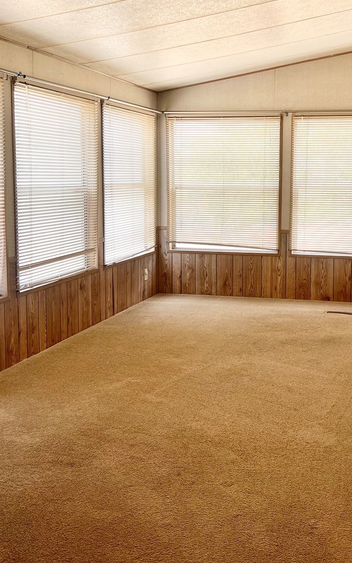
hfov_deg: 30.2
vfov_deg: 47.1
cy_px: 252
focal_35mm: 42
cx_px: 252
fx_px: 645
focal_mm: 5.7
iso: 40
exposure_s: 1/230
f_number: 1.5
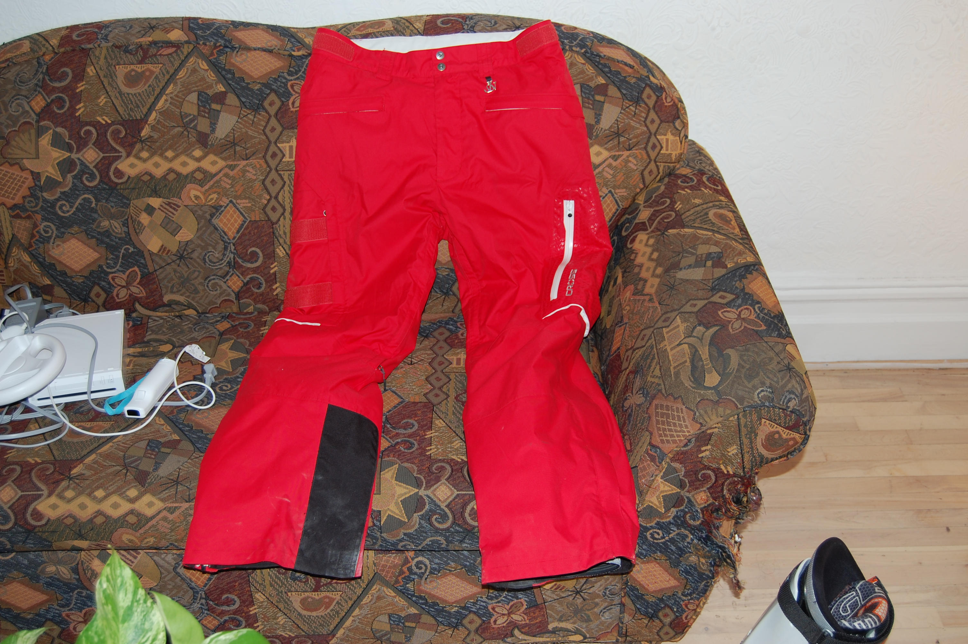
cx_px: 484
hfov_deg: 49.6
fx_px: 1048
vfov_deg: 34.1
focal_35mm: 39
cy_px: 322
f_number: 4.5
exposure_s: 1/60
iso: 200
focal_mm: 26
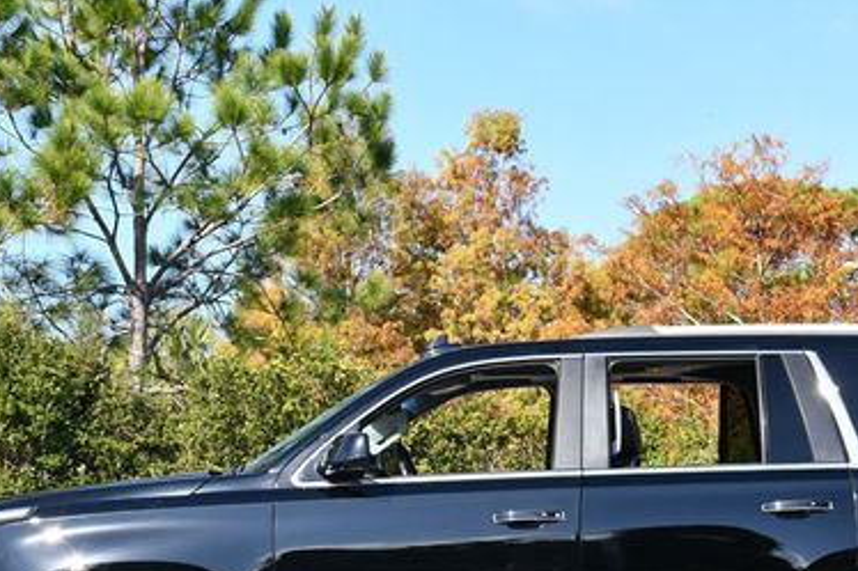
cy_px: 413
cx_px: 535
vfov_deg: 14.2
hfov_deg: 21.2
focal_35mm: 96
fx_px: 2287
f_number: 8
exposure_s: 1/250
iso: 160
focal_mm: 28
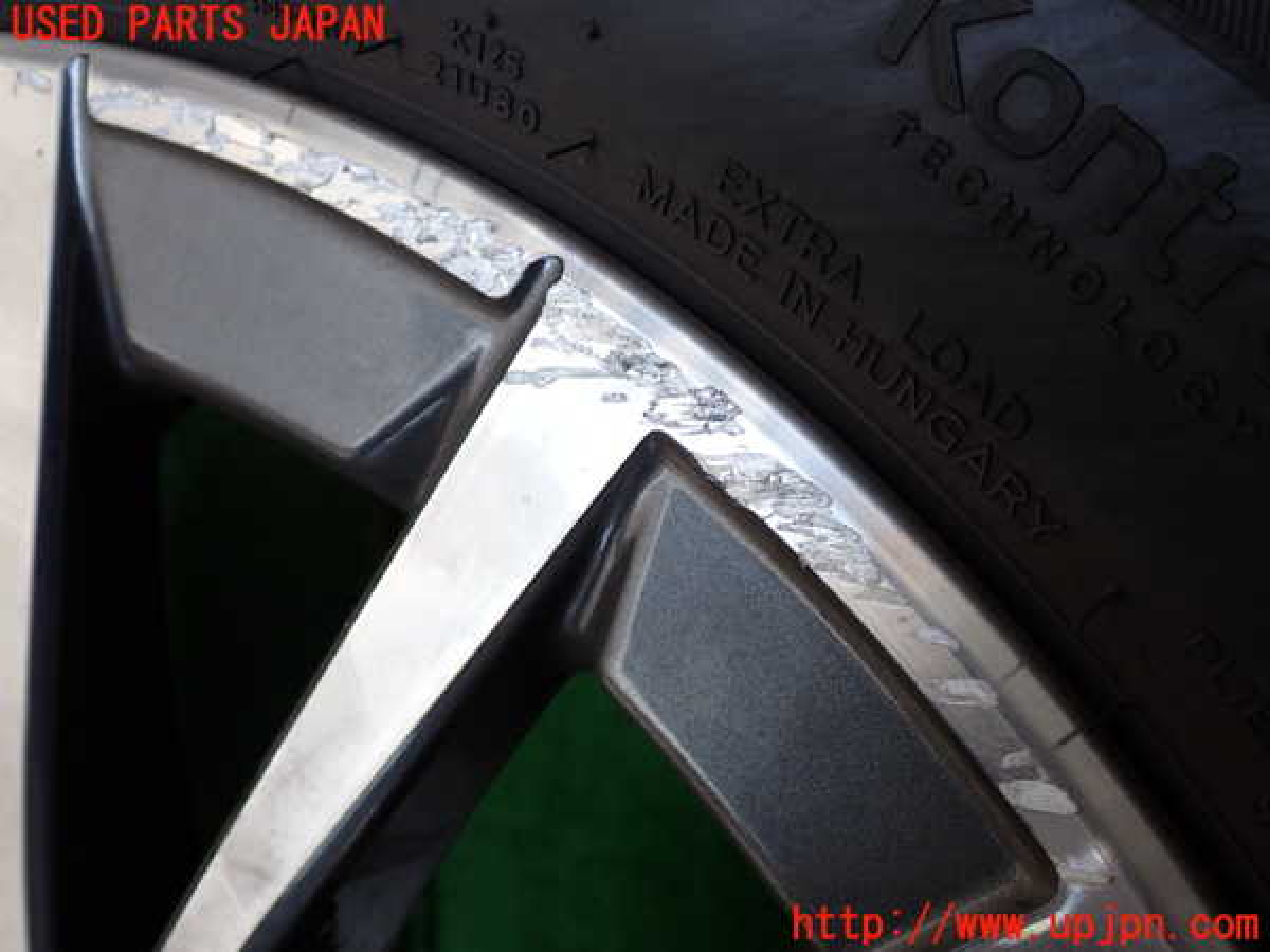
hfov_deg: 45.8
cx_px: 635
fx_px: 1504
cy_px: 476
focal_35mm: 41
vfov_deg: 35.1
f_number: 2.8
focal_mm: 7.31
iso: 100
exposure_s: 1/160
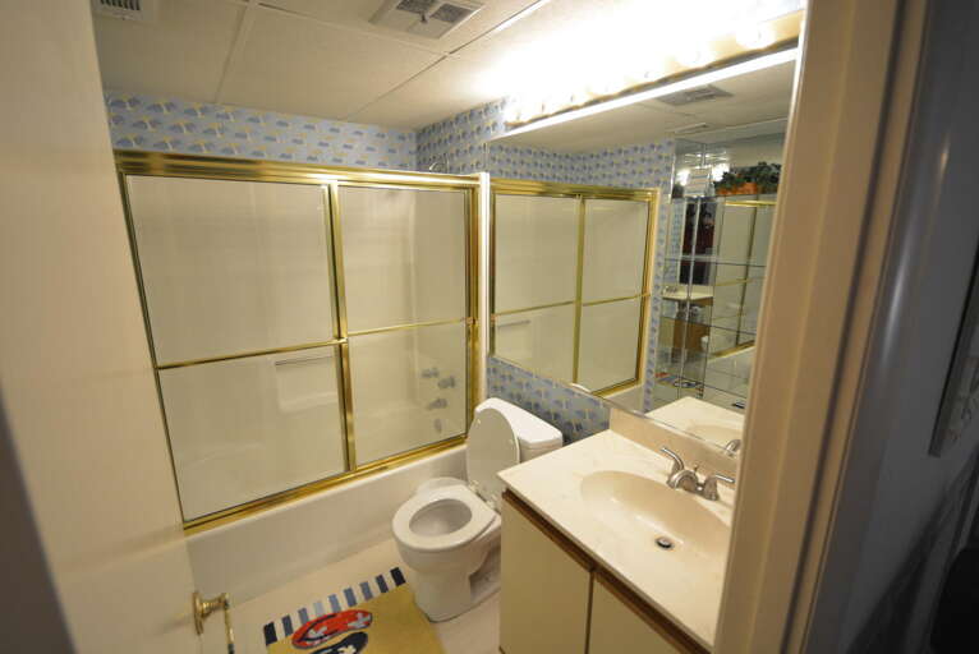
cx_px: 490
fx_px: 408
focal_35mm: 15
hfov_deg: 100.3
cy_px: 327
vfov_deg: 77.4
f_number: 4
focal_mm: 10
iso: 640
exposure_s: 1/13
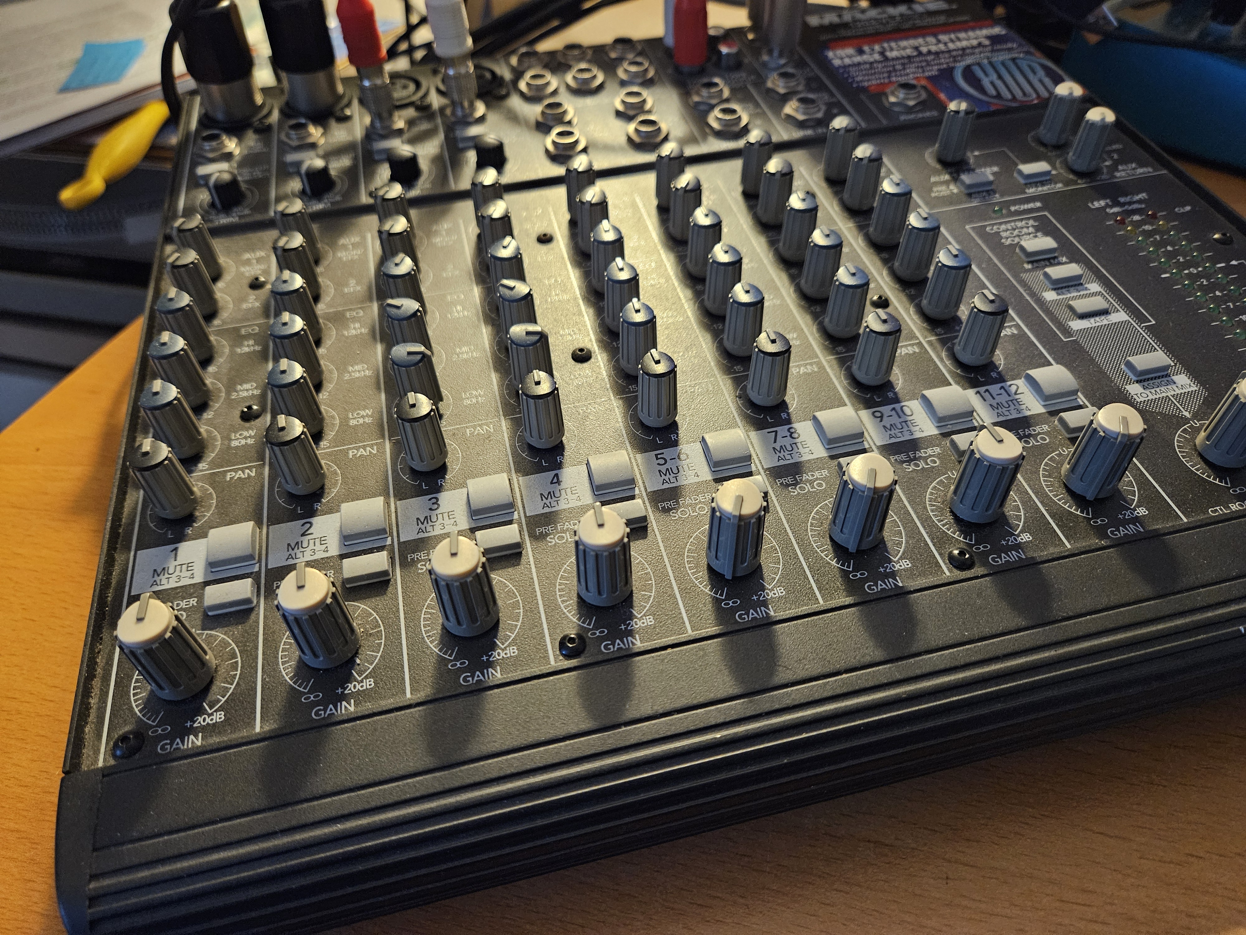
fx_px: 828
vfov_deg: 58.9
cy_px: 468
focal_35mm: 23
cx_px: 623
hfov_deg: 73.9
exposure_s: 1/33.3
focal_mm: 5.4
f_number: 1.8
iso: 640
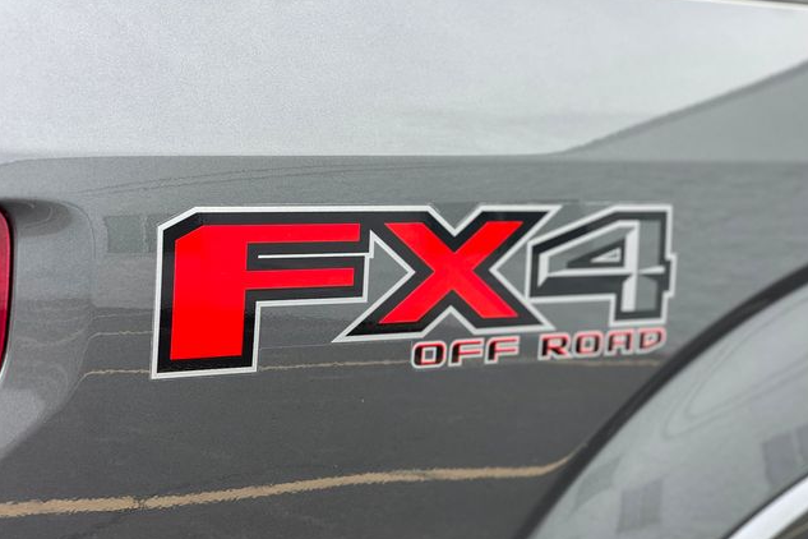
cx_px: 405
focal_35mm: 81
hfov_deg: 25.1
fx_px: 1818
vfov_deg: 16.9
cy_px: 300
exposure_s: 1/121
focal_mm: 9
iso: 32
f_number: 2.8
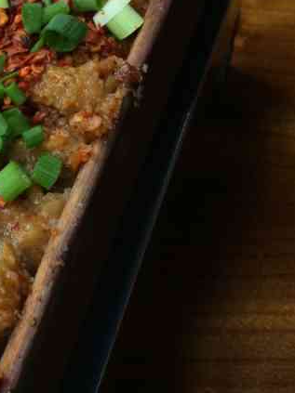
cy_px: 173
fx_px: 728
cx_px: -28
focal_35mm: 64
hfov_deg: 21.7
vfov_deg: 30.2
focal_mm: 4.15
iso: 80
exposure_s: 1/33
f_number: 2.2
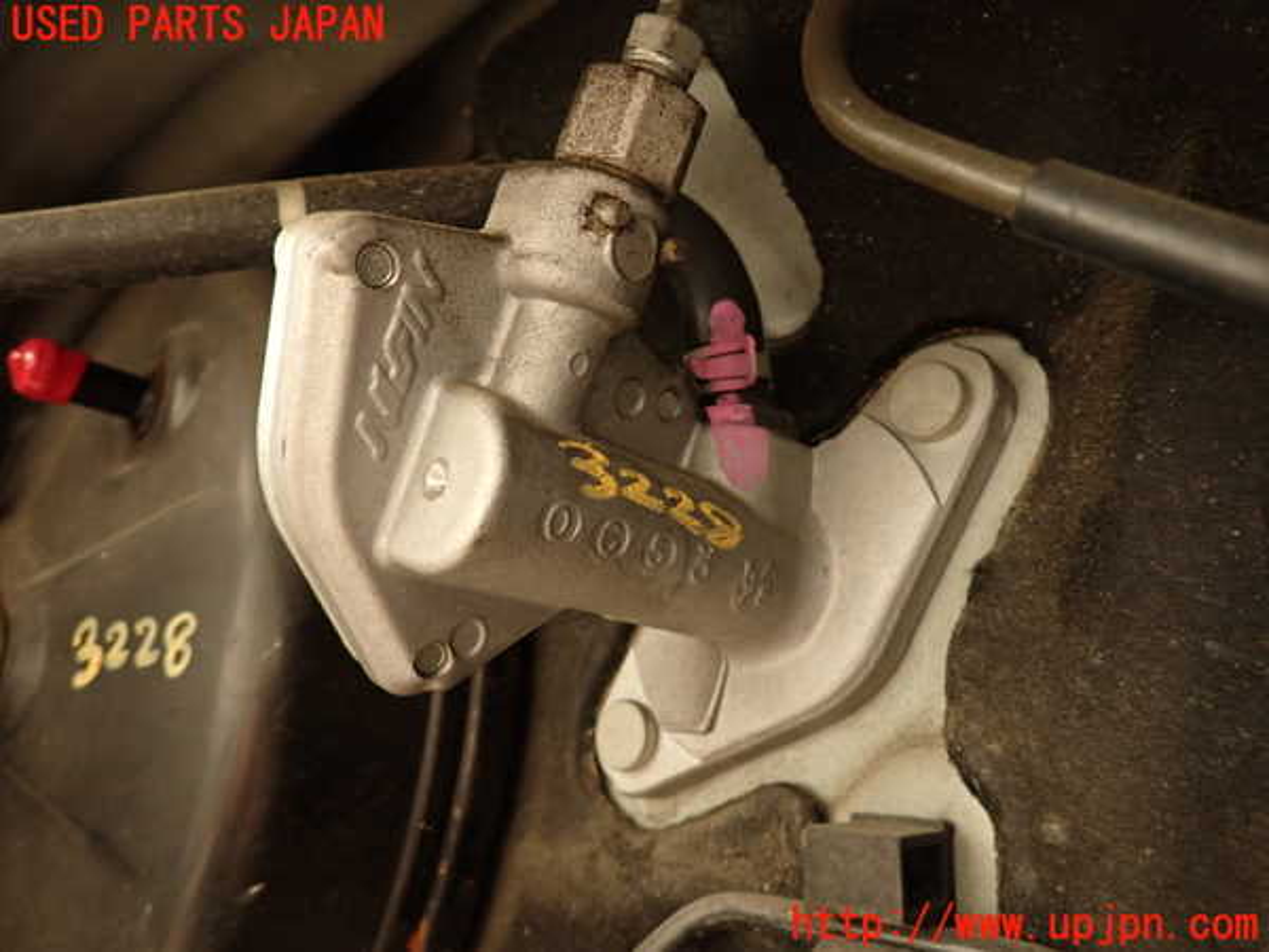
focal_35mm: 25
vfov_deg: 54.9
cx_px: 634
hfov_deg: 69.4
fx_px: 916
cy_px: 476
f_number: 2
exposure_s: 1/30
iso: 250
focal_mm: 4.5
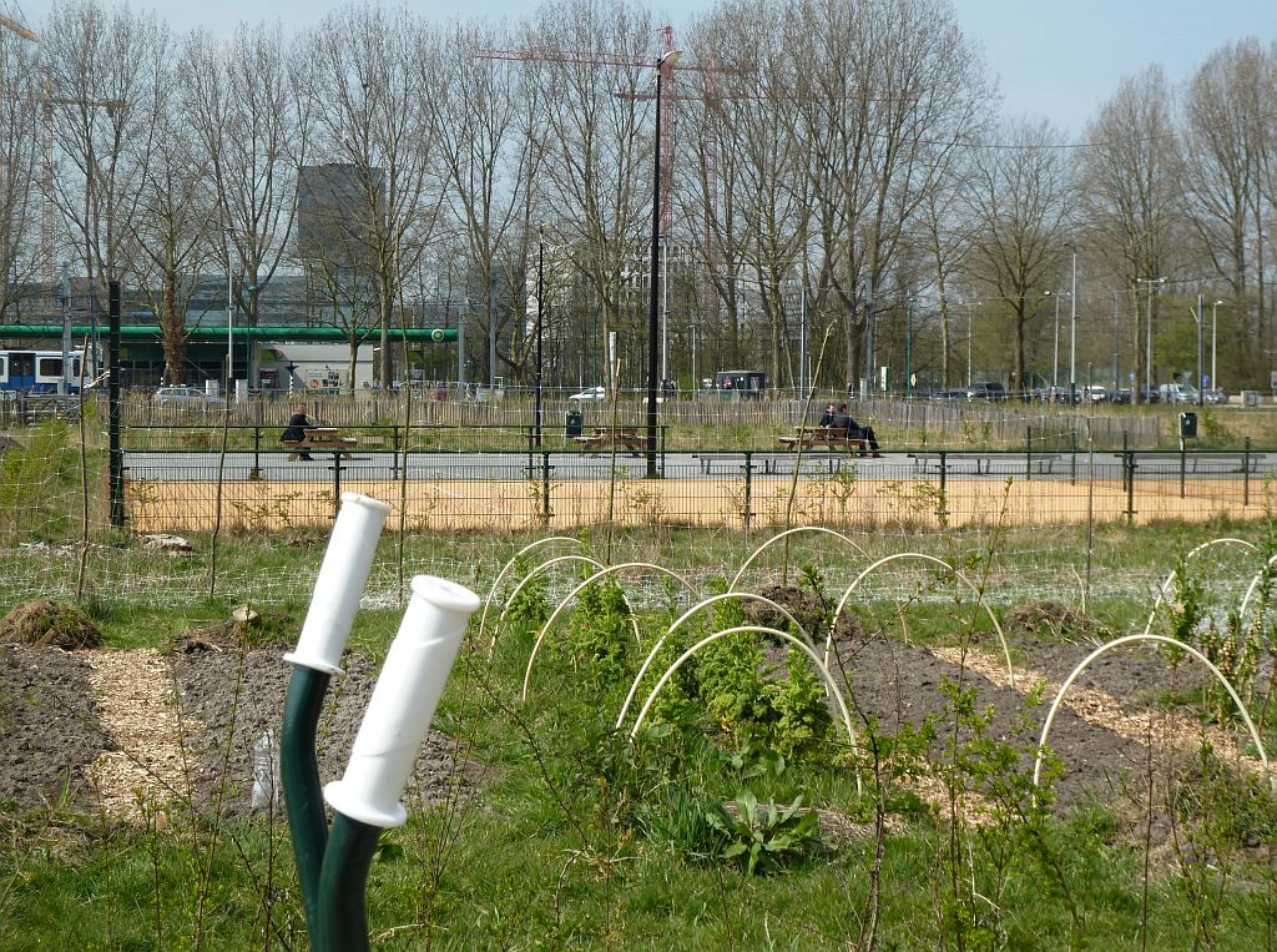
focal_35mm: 67
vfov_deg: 21.8
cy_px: 476
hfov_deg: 29.0
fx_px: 2466
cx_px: 638
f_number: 4.1
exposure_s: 1/400
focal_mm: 11
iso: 80
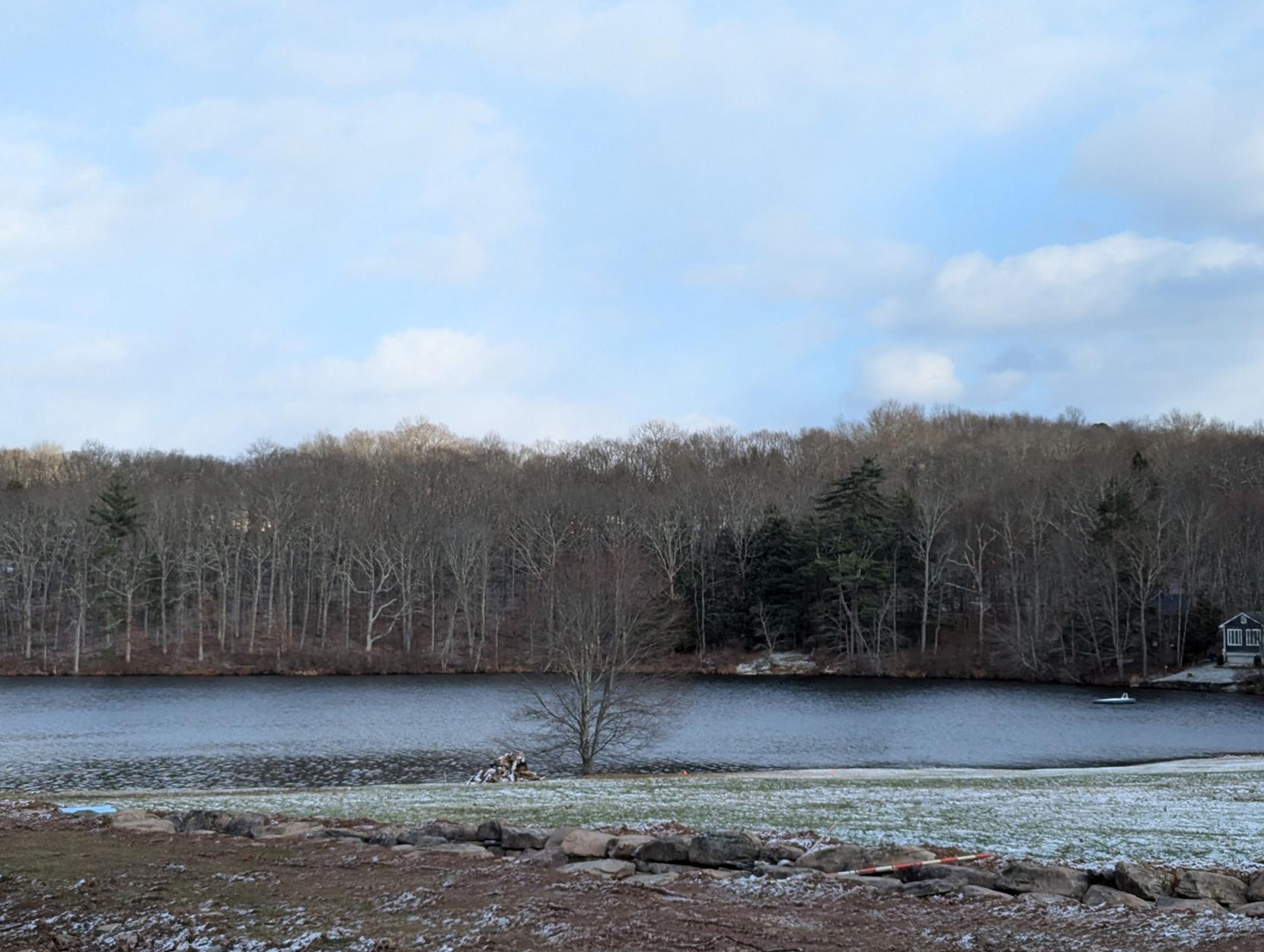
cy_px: 449
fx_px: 2157
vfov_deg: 24.9
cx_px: 618
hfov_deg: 32.7
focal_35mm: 59
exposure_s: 1/1245
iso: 67
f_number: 1.85
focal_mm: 6.81
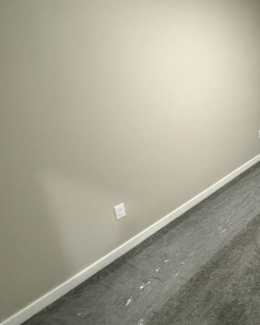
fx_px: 298
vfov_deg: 56.8
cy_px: 131
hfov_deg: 36.1
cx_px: 315
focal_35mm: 31
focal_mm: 2.22
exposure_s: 1/60
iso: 640
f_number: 2.2
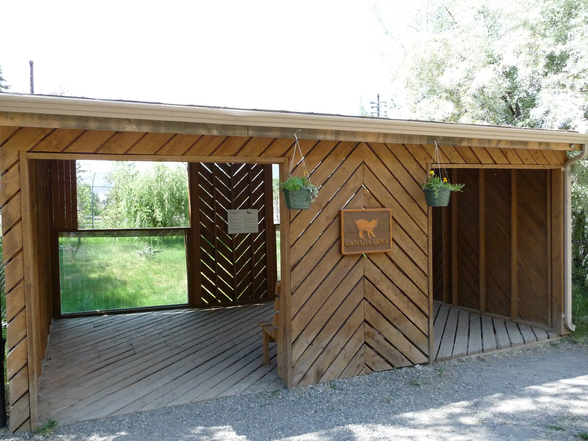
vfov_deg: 49.7
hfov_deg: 63.4
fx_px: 476
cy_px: 220
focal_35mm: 28
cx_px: 294
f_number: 3.3
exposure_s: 1/500
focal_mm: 4.7
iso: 320
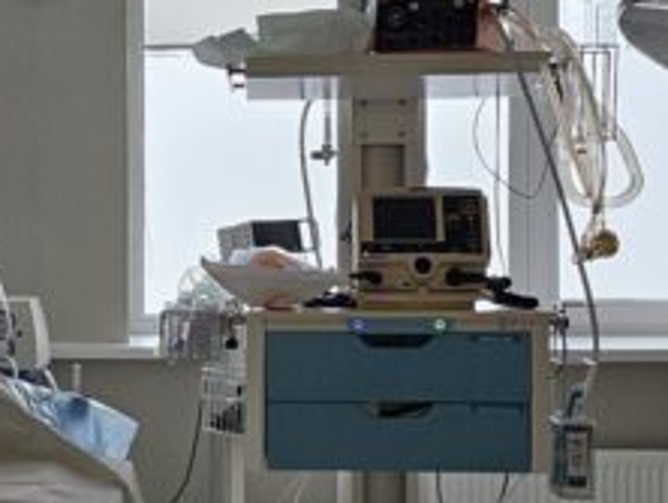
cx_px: 9
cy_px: 241
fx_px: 2048
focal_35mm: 106
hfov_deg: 18.1
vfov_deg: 14.0
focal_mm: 6.3
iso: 320
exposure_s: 1/100
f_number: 1.7
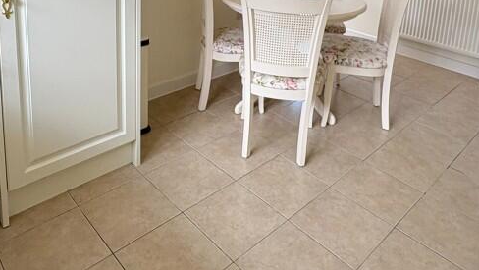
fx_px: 407
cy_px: -20
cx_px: 231
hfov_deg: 61.0
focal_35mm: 32
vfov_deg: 32.7
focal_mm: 2.22
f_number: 2.2
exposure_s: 1/99
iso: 100
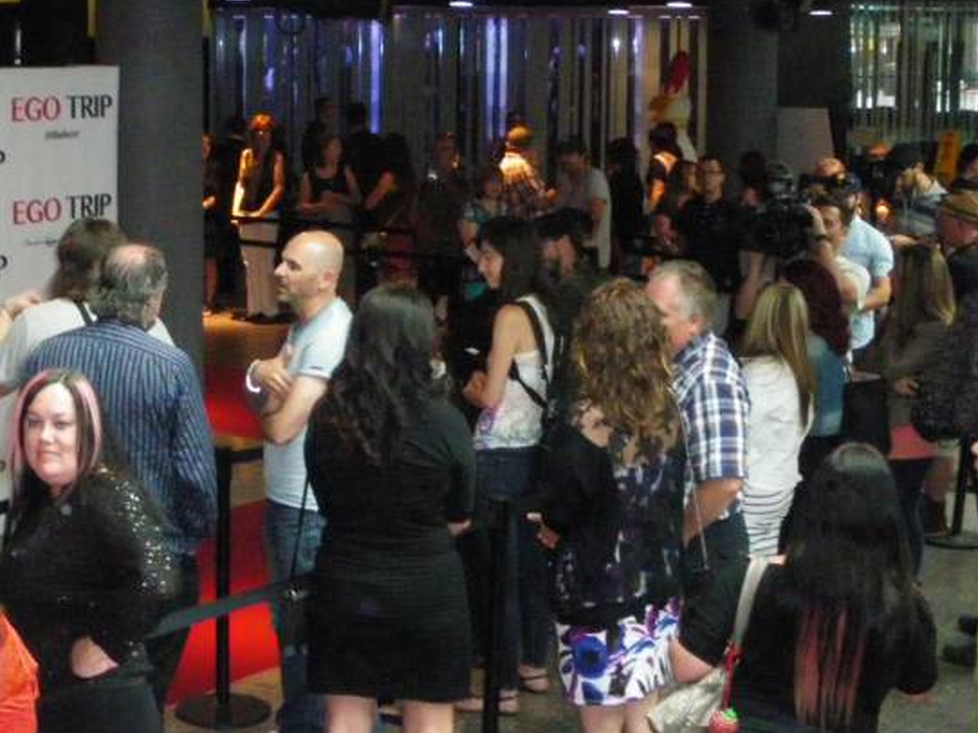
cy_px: 277
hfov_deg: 28.1
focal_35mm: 68
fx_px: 1920
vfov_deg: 21.6
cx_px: 230
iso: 800
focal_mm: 6.3
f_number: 3.5
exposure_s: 1/50
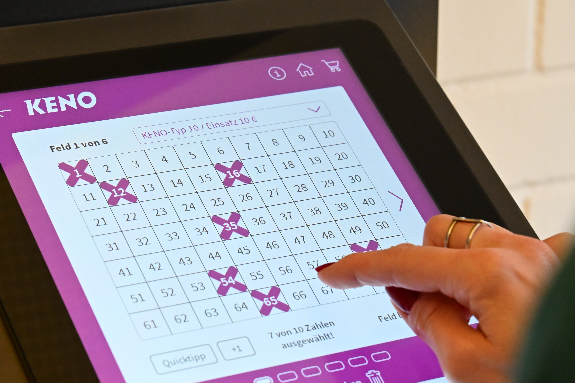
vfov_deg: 11.8
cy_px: 203
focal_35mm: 116
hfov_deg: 17.6
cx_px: 164
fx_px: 1853
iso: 6400
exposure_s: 1/200
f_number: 7.1
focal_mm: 75
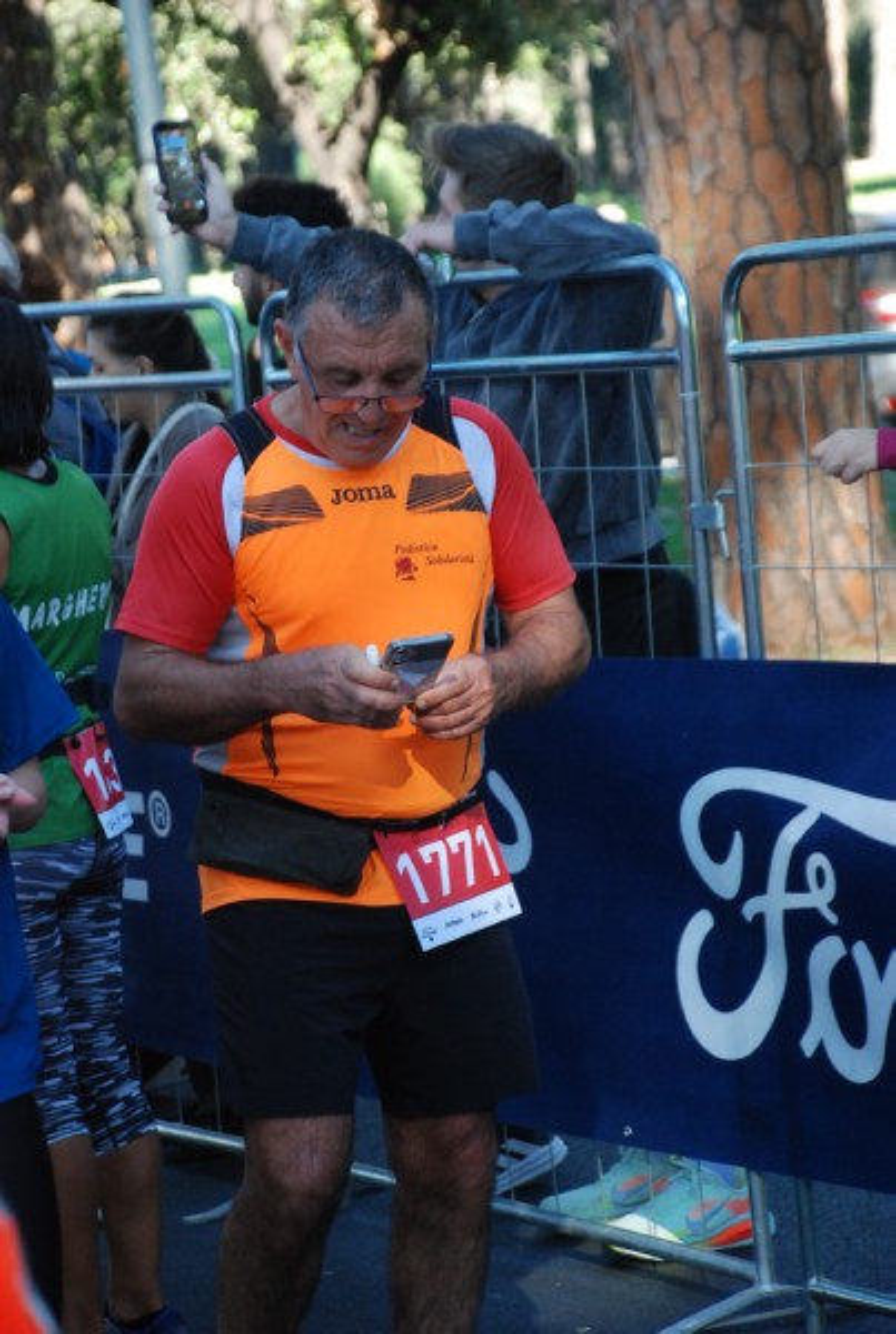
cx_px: 448
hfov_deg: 9.7
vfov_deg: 14.4
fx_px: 5292
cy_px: 667
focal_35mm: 142
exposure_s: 1/250
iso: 1000
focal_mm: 95
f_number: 5.6
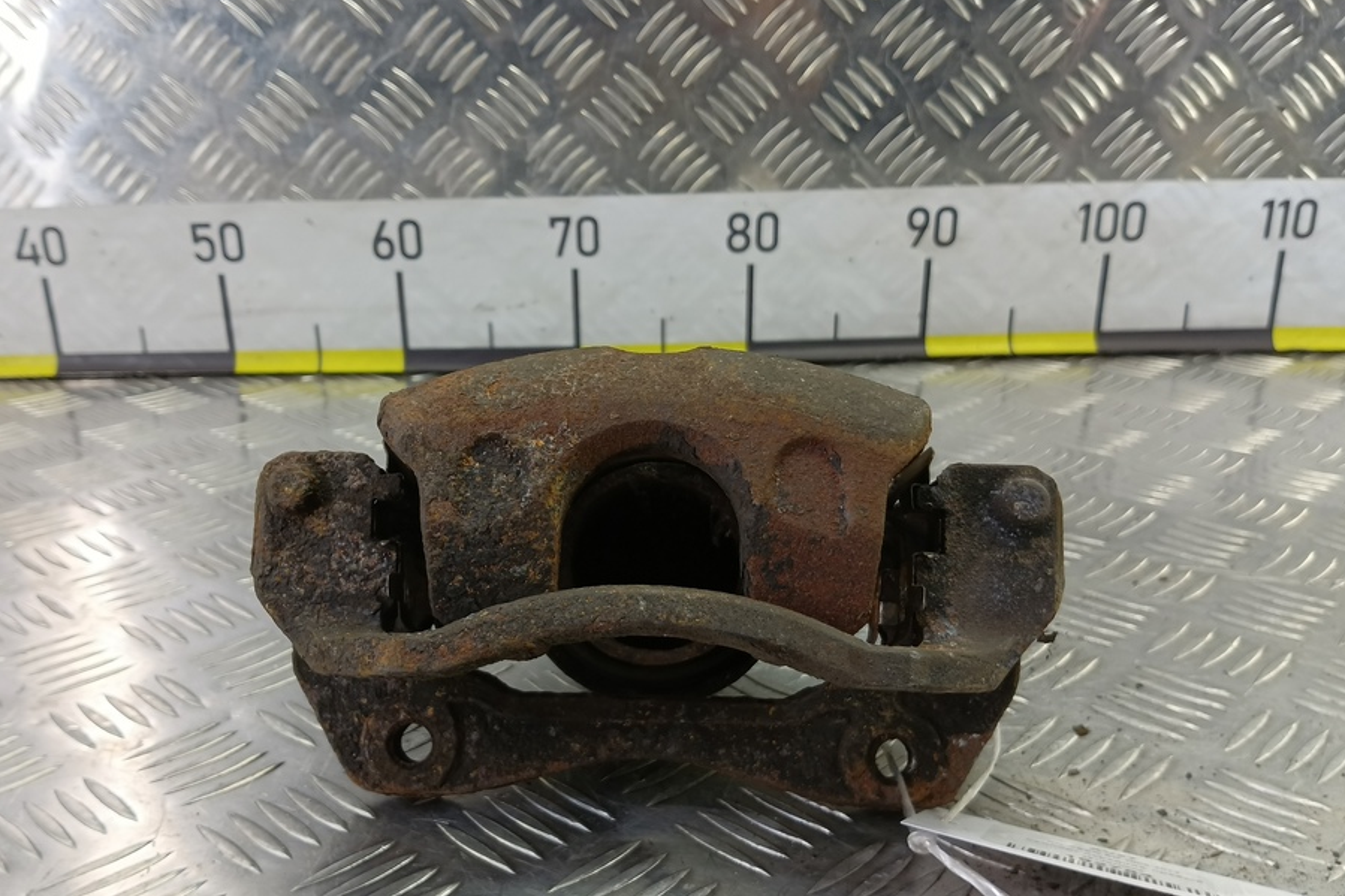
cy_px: 513
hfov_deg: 58.6
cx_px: 610
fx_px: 1195
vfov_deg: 41.0
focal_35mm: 32
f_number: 1.6
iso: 168
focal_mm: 4.11
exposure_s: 1/50
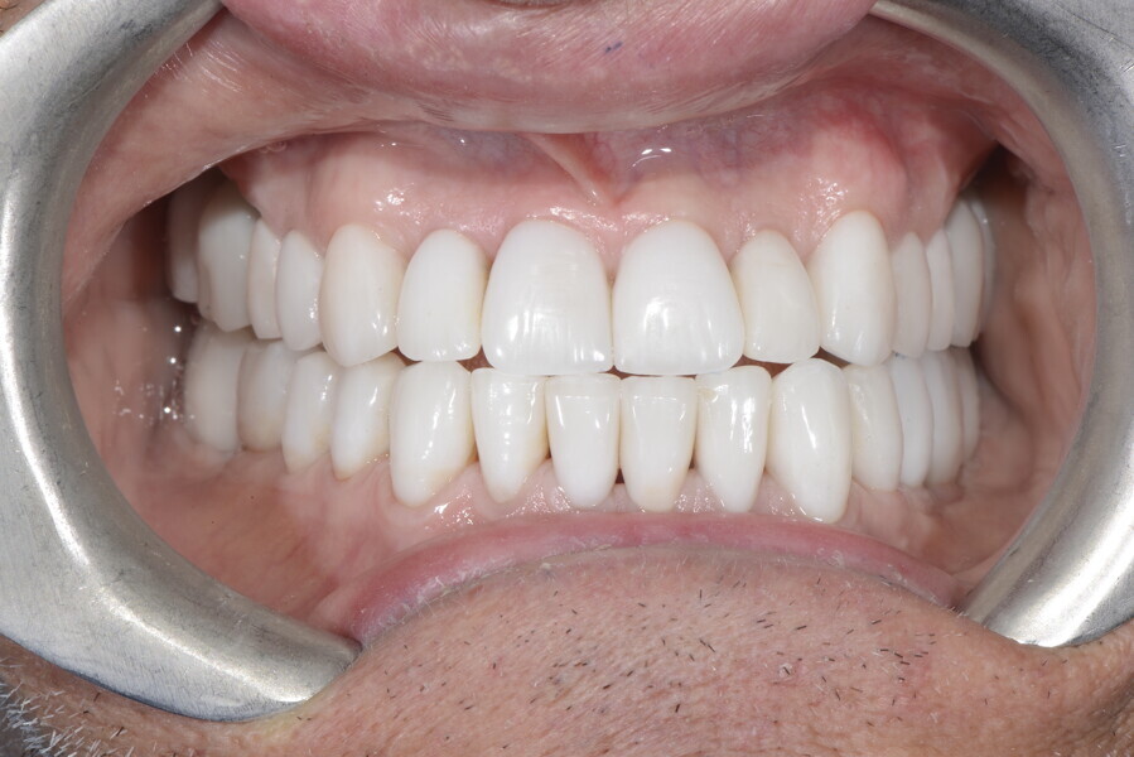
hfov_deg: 19.5
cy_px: 378
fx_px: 3308
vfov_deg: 13.1
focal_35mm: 105
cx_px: 567
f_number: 40
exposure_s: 1/60
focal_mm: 105
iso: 200
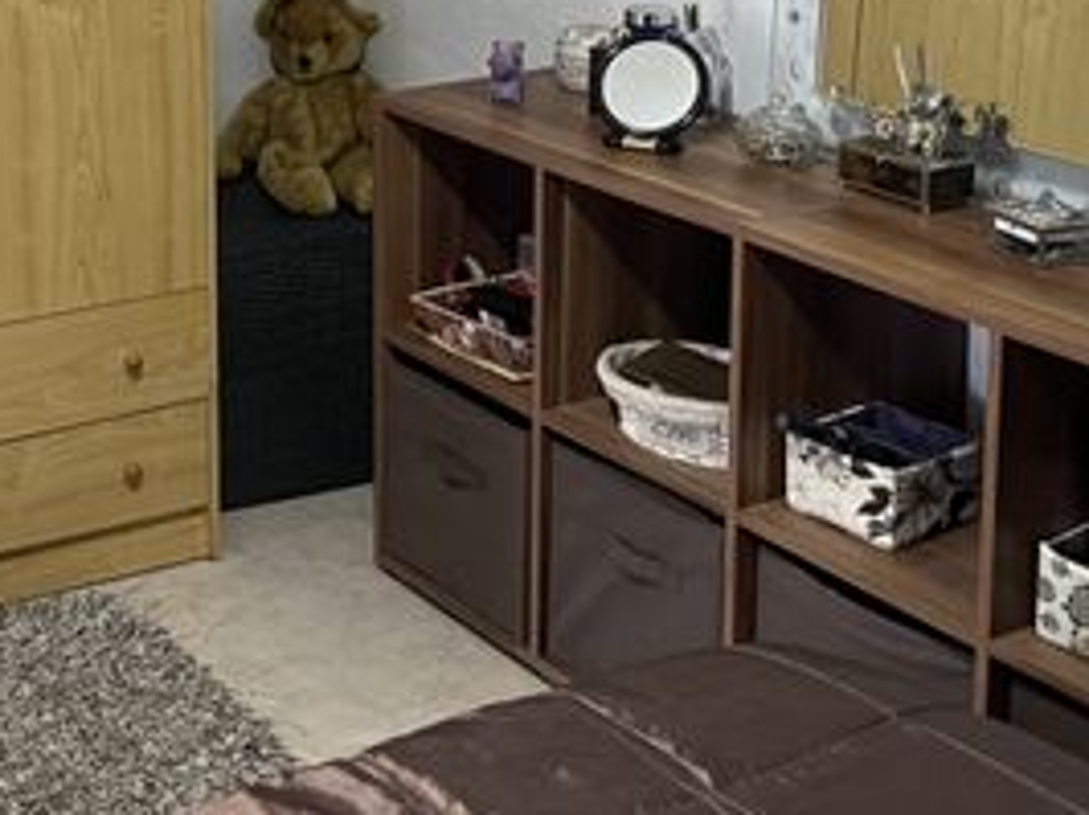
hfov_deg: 26.6
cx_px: -18
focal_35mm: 69
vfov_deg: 20.1
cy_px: -127
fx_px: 2169
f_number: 1.6
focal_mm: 5.1
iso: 200
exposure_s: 1/50
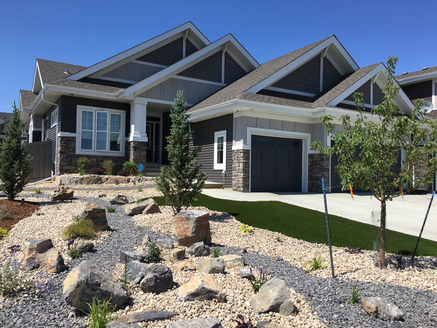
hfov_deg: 61.7
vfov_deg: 48.2
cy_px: 164
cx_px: 218
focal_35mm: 29
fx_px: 366
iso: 25
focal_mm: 4.15
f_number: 2.2
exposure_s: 1/1832
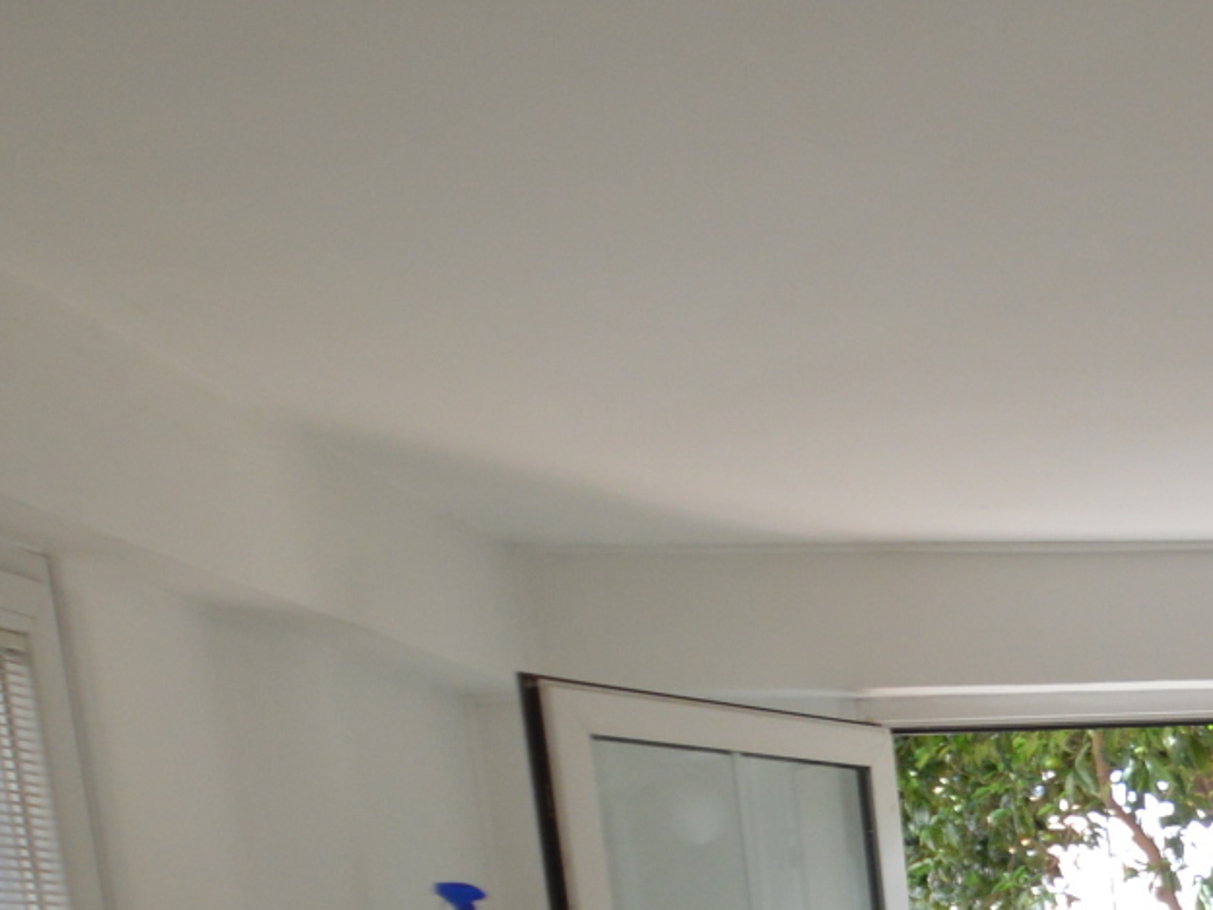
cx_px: 1576
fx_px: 2068
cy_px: 1401
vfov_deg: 20.8
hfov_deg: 27.4
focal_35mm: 59
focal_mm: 10
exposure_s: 1/80
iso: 400
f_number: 4.5
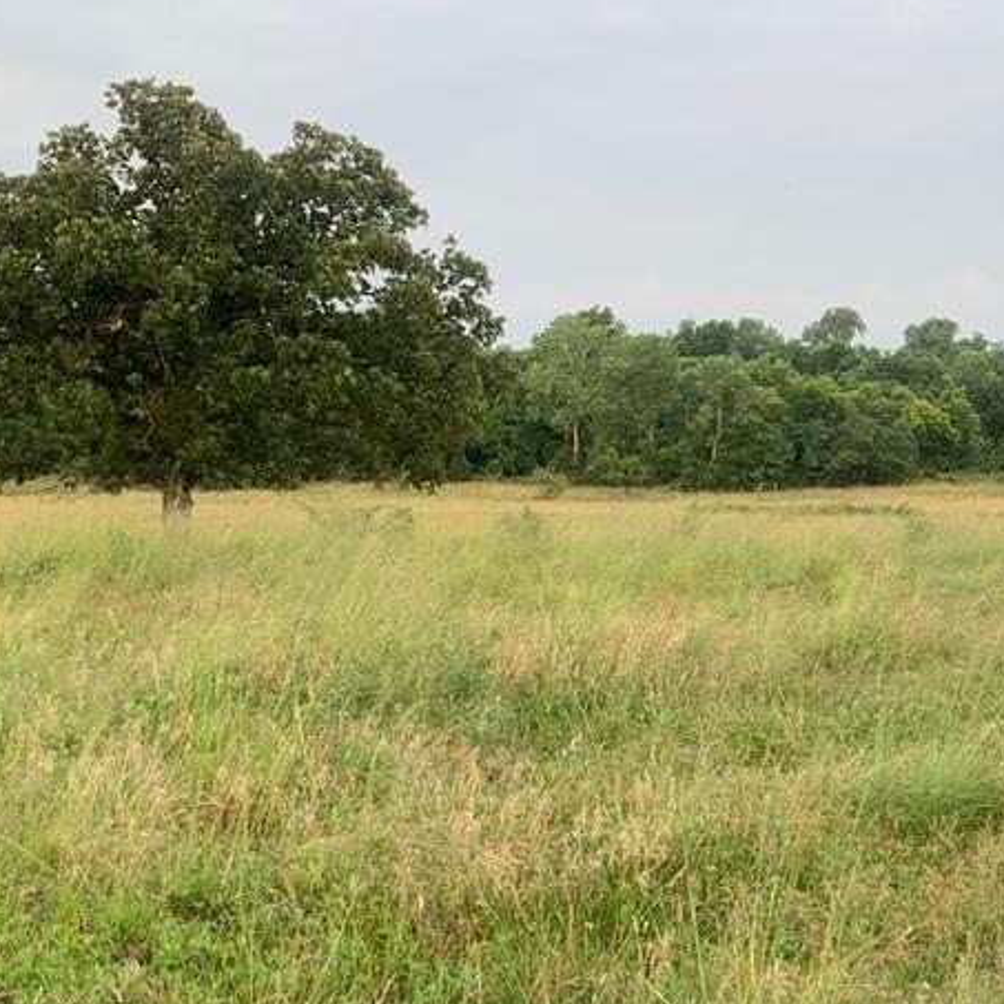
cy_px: 709
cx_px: 625
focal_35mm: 52
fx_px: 1706
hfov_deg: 32.6
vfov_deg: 32.4
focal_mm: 4.25
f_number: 1.8
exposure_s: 1/147
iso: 25
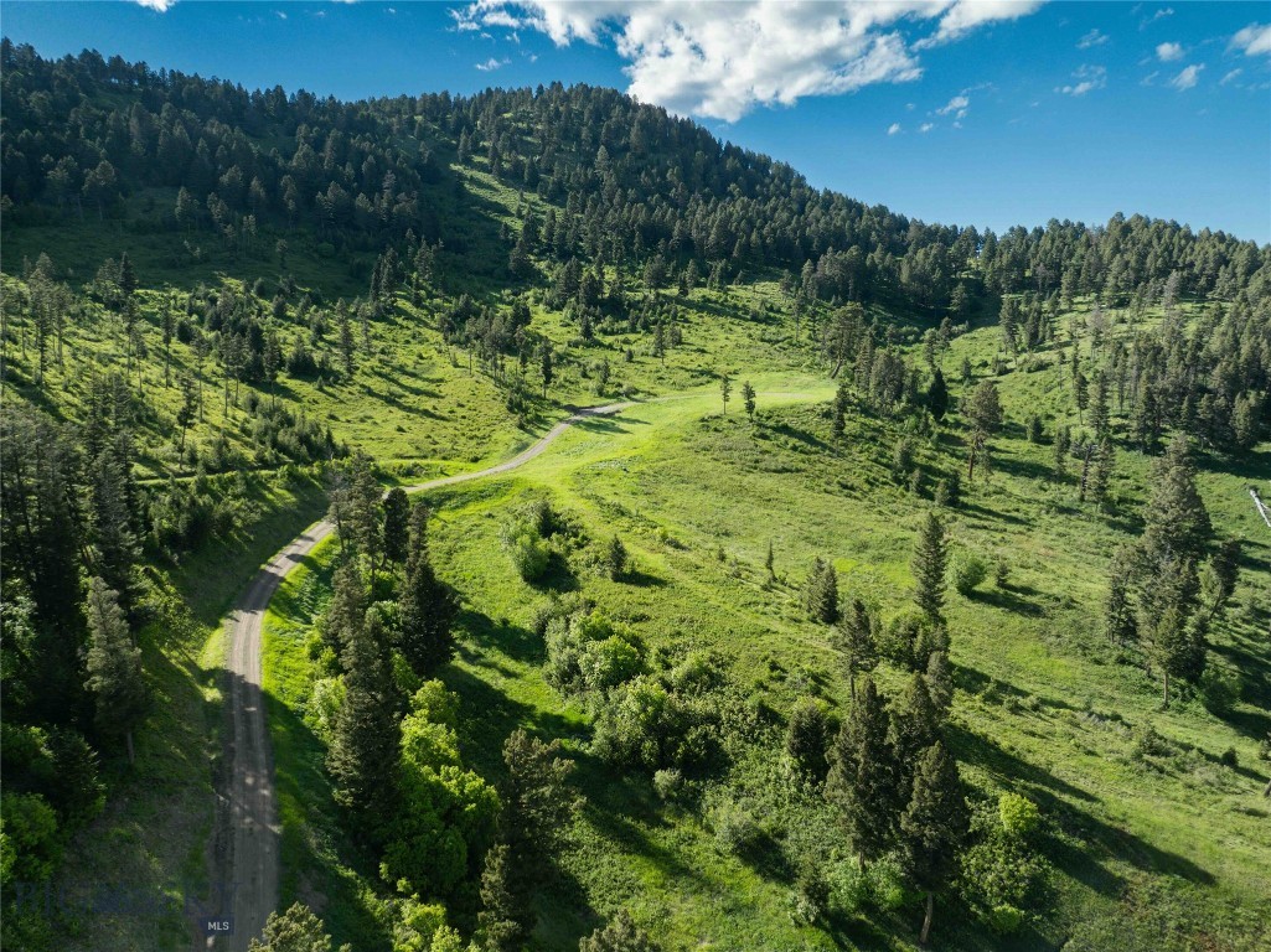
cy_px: 476
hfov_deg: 71.6
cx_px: 636
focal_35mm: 24
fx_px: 881
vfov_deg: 56.8
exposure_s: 1/320
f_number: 2.8
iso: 150
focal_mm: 12.29
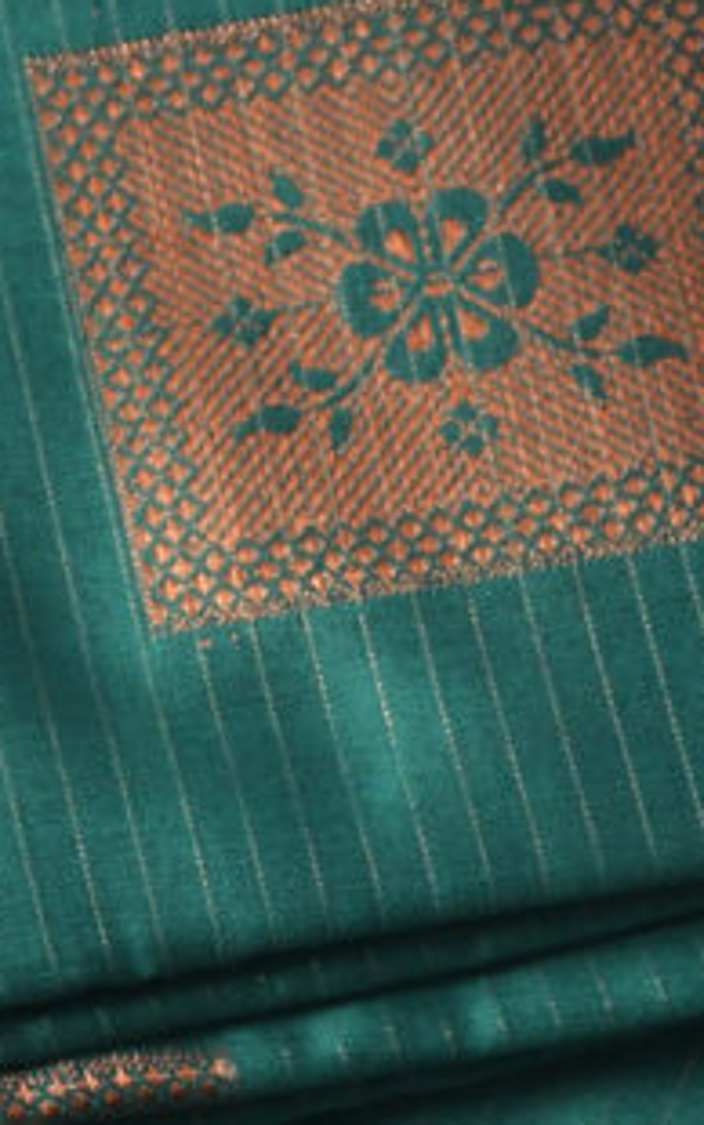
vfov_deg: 6.3
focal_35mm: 331
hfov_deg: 4.0
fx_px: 10152
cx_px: 454
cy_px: 719
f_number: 5
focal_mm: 75
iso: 2000
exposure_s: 1/160
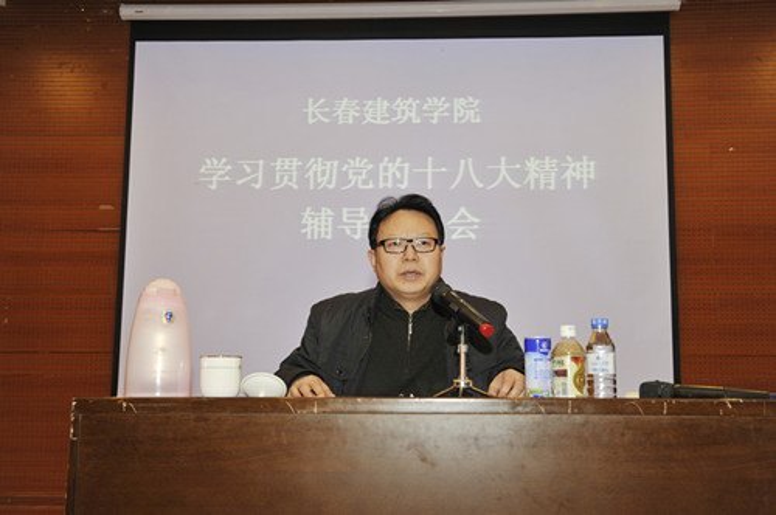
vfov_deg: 33.3
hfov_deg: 48.5
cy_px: 258
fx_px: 861
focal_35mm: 40
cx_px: 388
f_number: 7.1
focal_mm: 40
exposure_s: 1/60
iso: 800
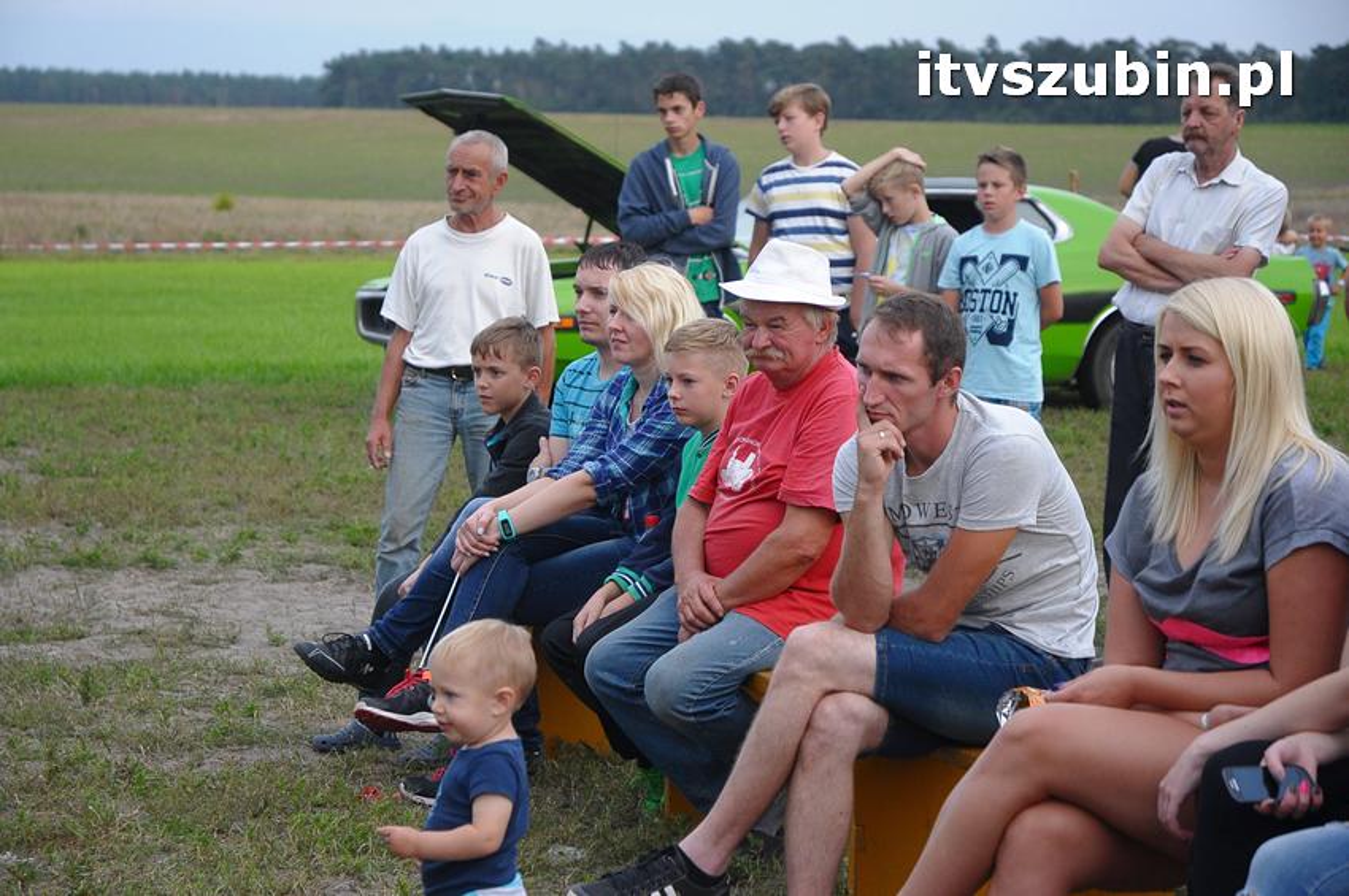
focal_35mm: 105
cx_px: 674
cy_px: 448
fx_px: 3931
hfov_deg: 19.5
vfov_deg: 13.0
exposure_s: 1/500
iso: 800
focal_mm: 70
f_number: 5.6
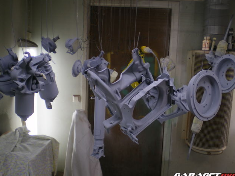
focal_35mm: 39
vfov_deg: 36.8
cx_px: 118
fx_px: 265
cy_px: 88
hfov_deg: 47.9
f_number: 3.1
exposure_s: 1/40
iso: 64
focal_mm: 6.3
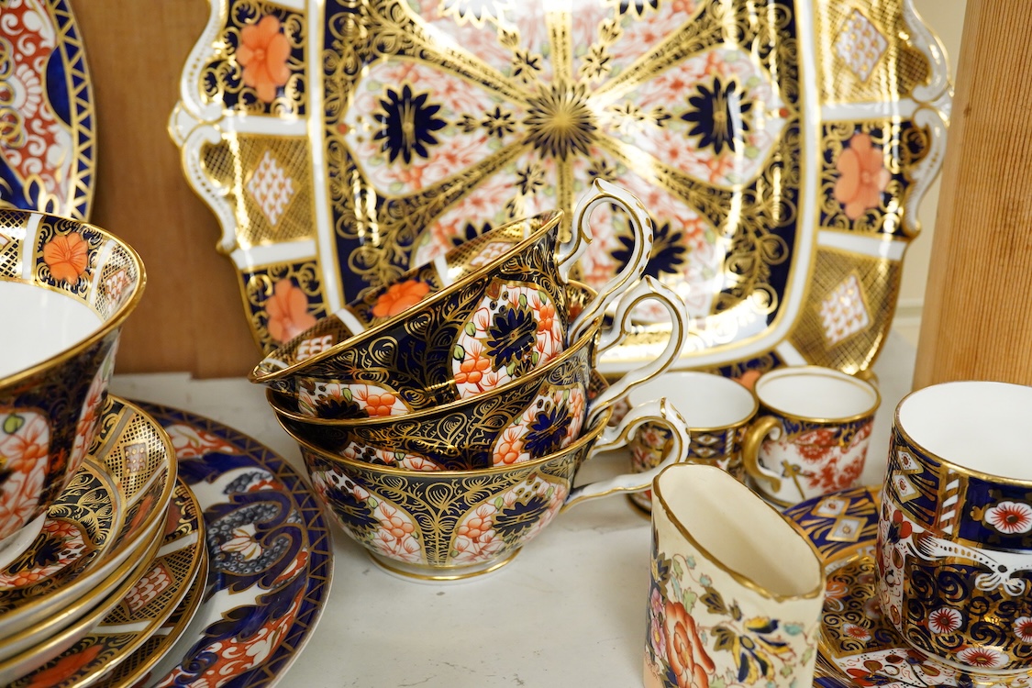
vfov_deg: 29.9
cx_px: 516
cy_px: 344
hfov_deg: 43.6
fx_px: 1290
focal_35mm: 45
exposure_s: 1/160
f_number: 9
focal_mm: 30
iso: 2500
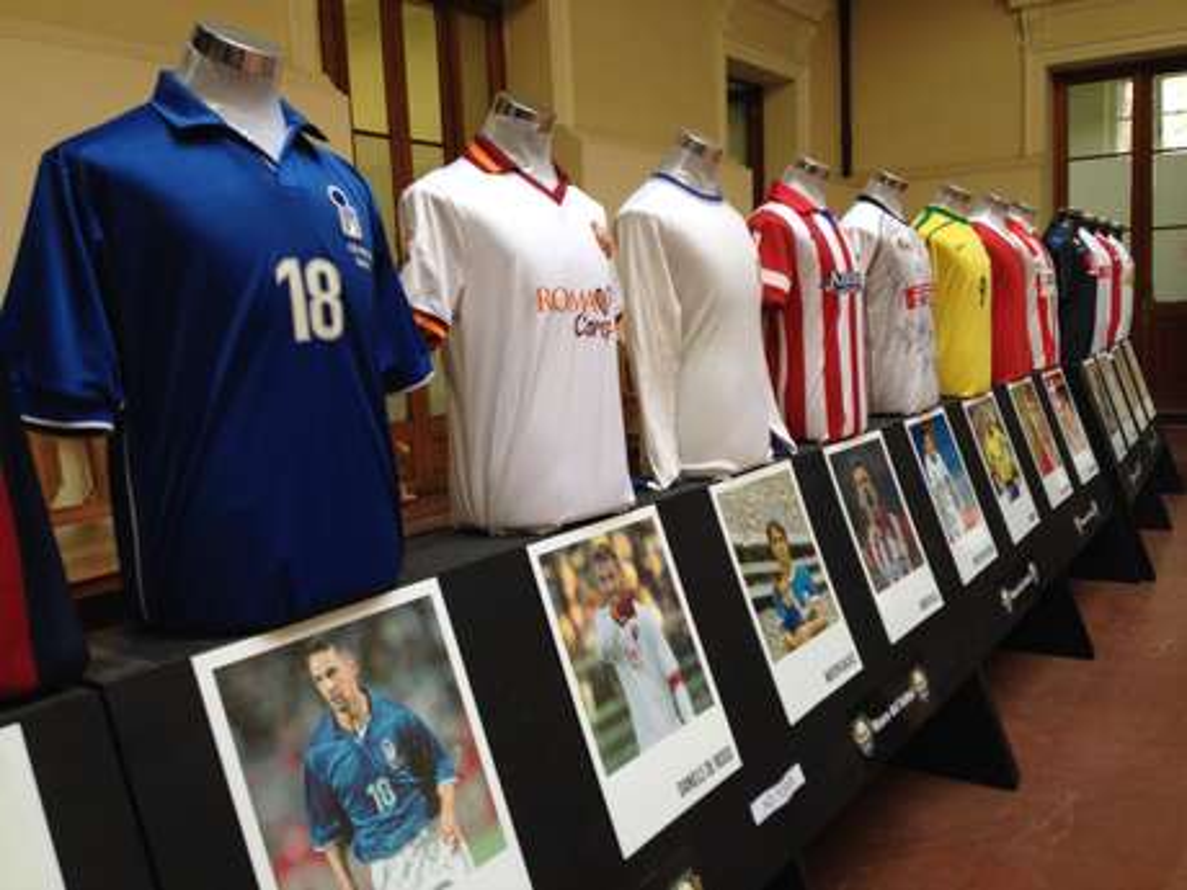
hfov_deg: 52.6
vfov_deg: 40.7
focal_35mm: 35
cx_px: 594
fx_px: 1200
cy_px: 445
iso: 64
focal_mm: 4.28
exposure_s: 1/20
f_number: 2.4
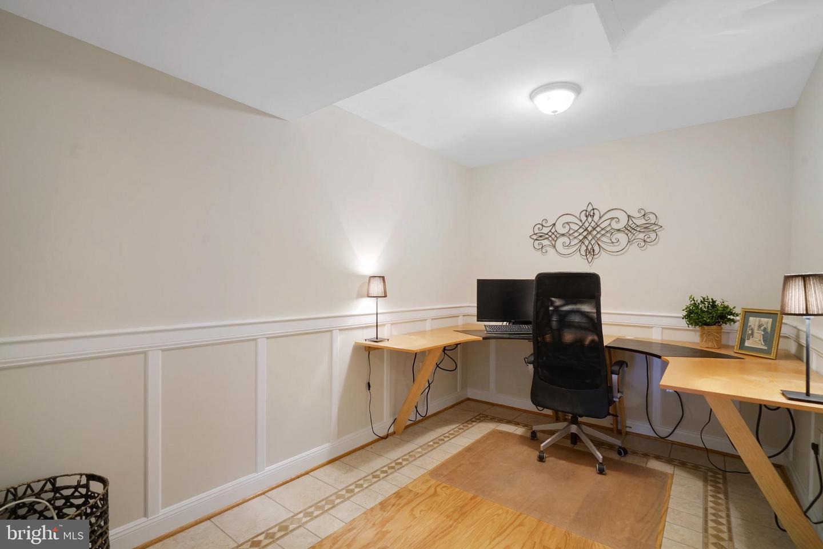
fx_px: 366
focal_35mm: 16
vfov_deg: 73.8
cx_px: 412
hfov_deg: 96.7
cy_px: 274
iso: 1250
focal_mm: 16
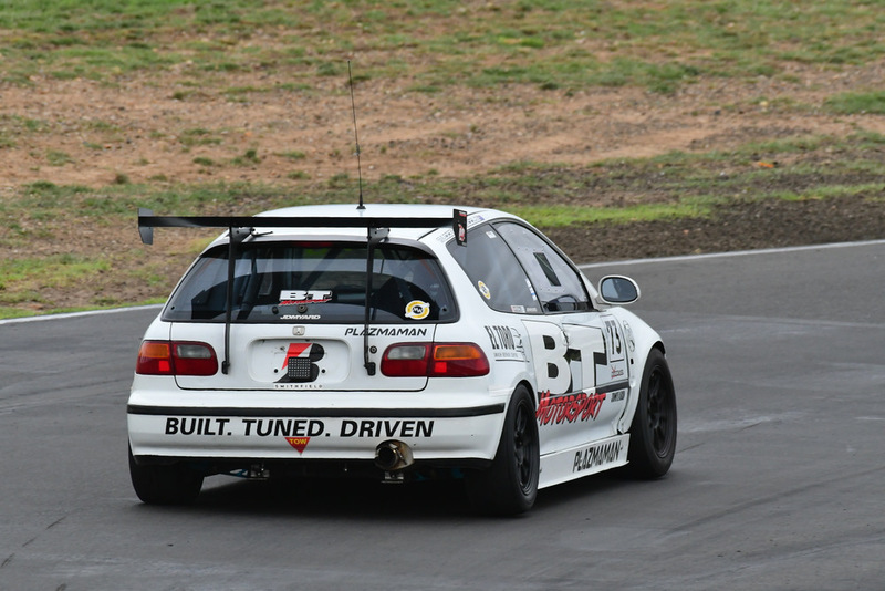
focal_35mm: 750
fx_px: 18443
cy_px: 296
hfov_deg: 2.7
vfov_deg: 1.8
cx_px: 442
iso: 1600
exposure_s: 1/640
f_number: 10
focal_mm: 500
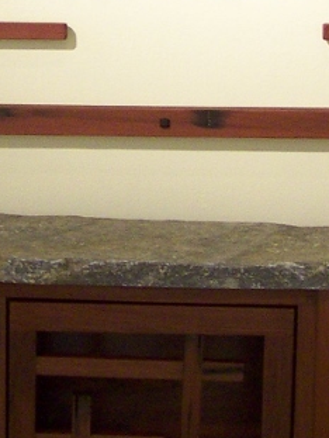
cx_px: 148
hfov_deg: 10.0
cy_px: -44
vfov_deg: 13.1
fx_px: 1872
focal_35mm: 148
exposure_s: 1/30
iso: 160
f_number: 2.8
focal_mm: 5.85
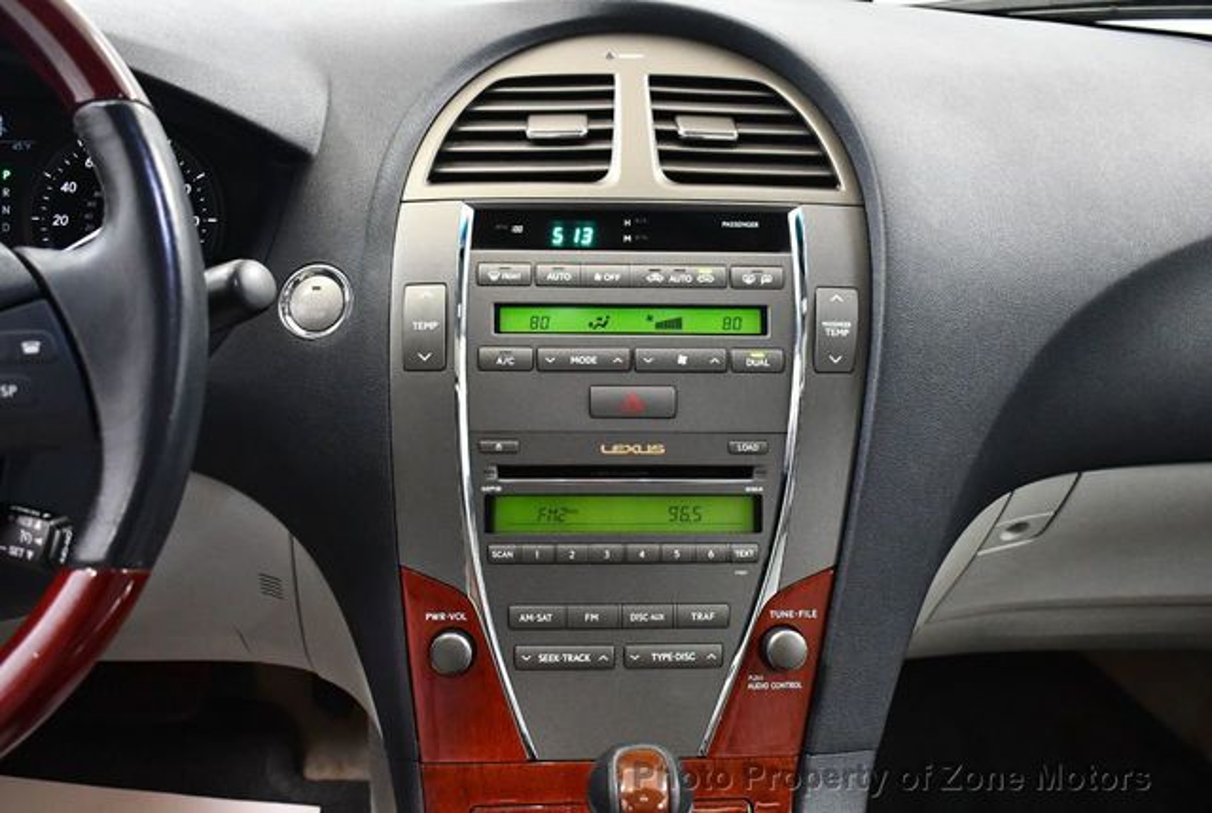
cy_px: 406
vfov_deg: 37.0
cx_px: 606
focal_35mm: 36
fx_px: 1214
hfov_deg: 53.1
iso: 3200
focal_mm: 18
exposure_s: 1/80
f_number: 3.5
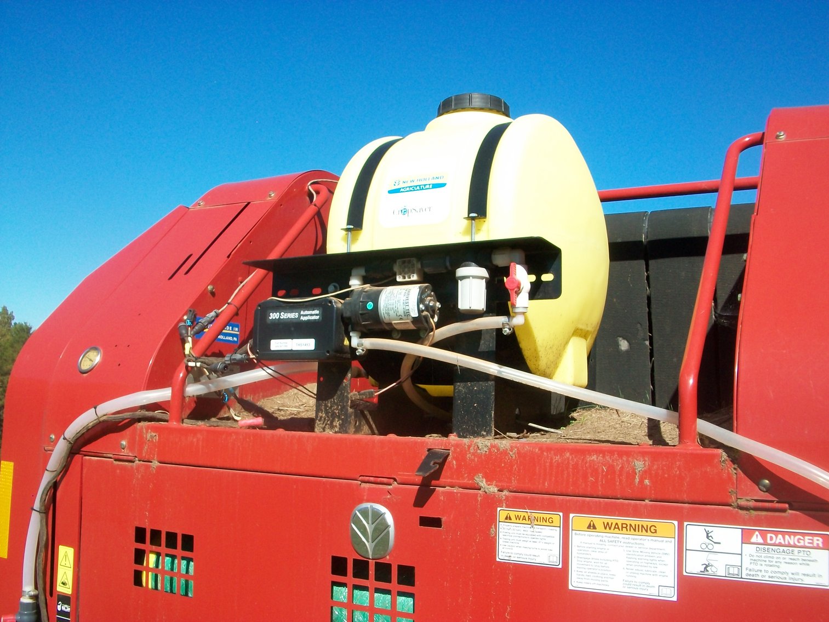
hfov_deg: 54.0
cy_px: 311
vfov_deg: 41.8
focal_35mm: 34
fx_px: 814
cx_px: 414
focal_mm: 5.7
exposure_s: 1/320
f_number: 5.5
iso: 80
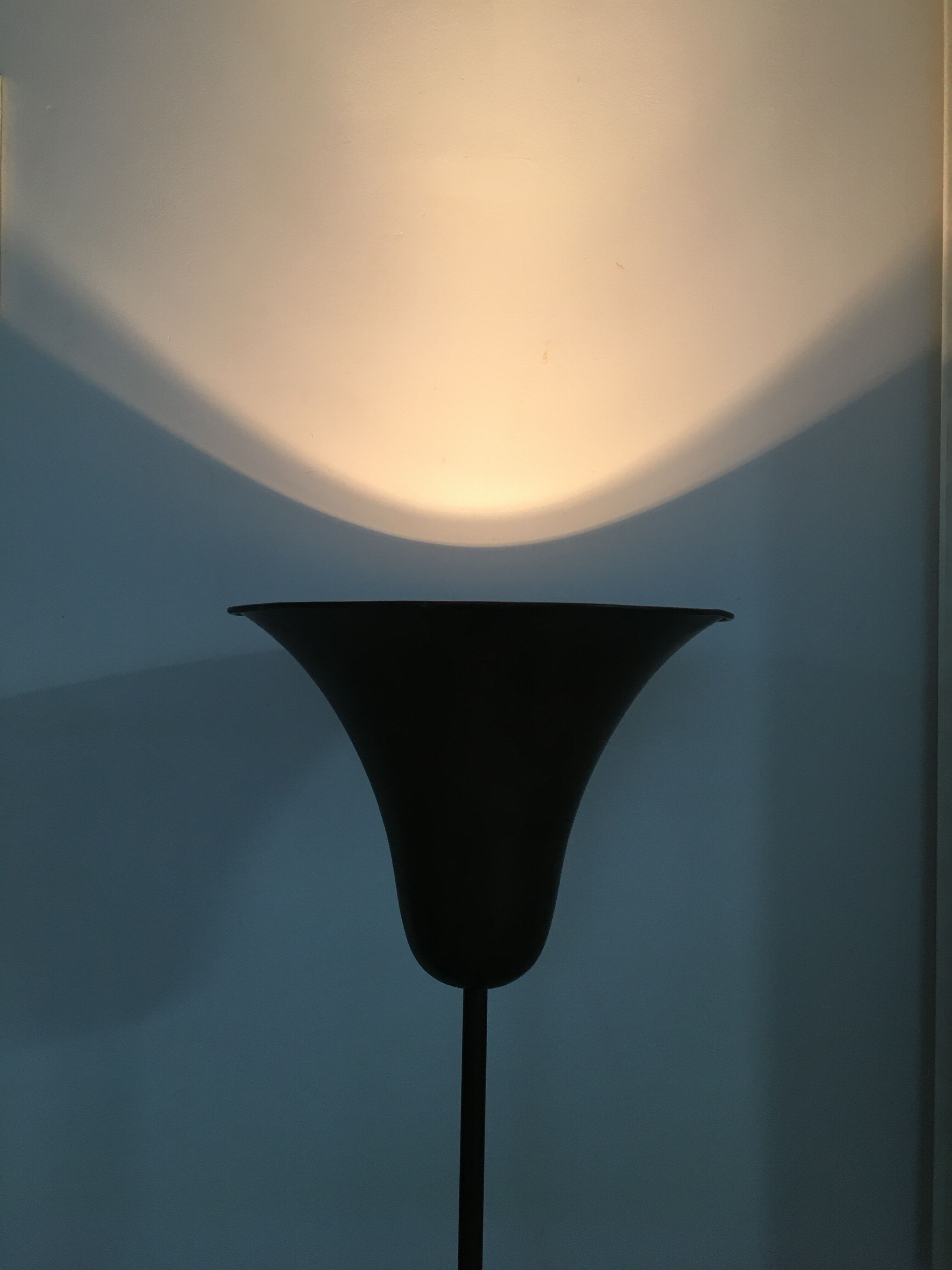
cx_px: 476
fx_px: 1063
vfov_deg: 61.7
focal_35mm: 29
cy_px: 635
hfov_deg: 48.2
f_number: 2.2
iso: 100
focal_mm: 4.15
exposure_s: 1/33
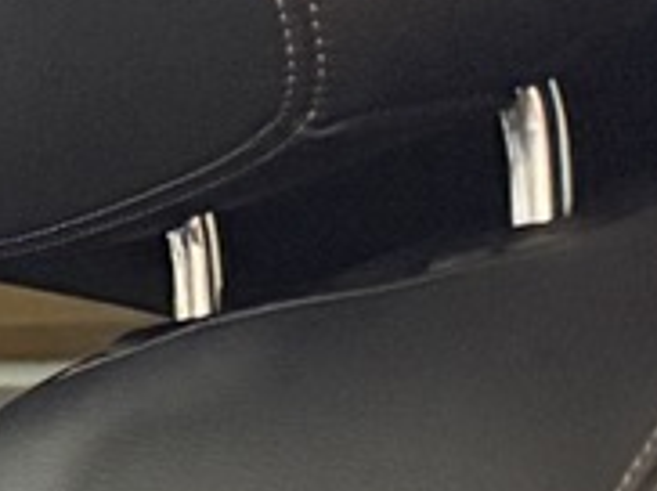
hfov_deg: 8.1
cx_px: -1599
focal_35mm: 190
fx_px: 3601
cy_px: 1549
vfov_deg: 6.9
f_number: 1.78
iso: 800
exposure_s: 1/60
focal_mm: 6.76
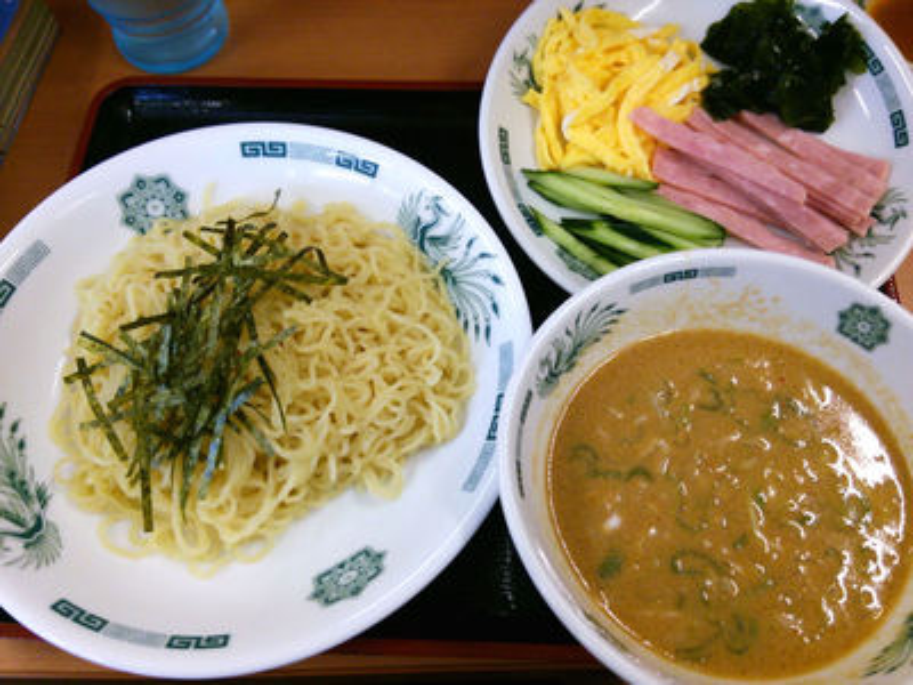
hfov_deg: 60.0
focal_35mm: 30
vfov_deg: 46.8
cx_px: 456
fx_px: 791
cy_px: 342
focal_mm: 4.06
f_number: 1.94
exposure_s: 1/100
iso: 100
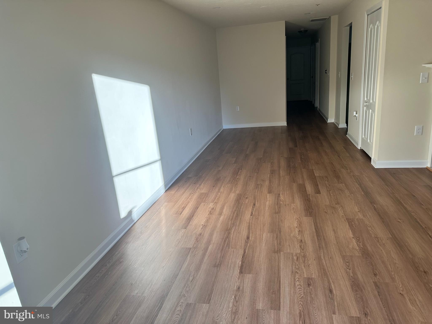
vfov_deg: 56.8
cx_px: 216
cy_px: 162
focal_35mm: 24
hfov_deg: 71.6
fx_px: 300
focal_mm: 6.86
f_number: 1.78
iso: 100
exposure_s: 1/160
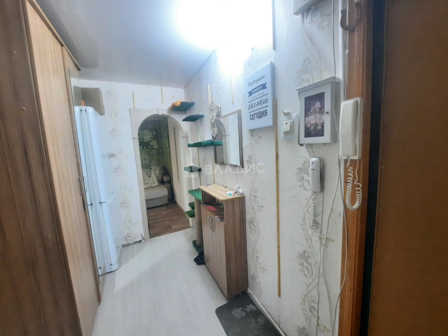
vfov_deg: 89.9
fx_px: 168
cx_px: 224
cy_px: 168
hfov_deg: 106.2
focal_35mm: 13
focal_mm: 1.74
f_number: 2.2
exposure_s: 1/25
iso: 500
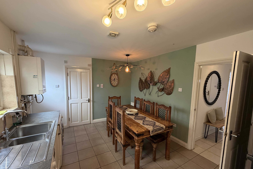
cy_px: 92
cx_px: 123
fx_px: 105
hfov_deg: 100.4
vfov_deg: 77.2
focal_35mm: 15
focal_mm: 2.22
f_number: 2.2
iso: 320
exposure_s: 1/121
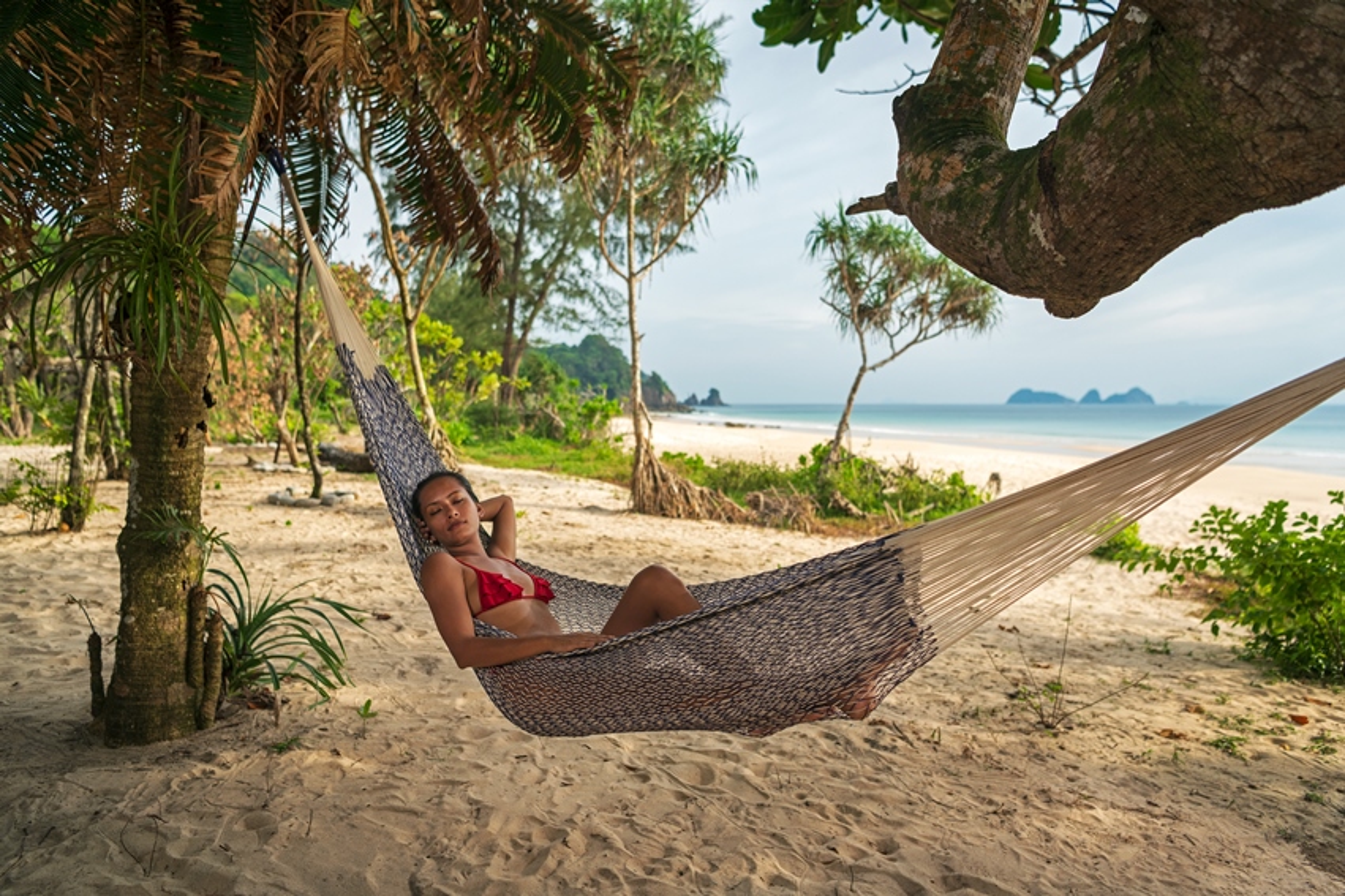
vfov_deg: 53.1
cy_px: 448
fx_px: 896
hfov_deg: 73.8
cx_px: 672
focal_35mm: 24
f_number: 2.8
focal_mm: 24
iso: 160
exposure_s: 1/1000
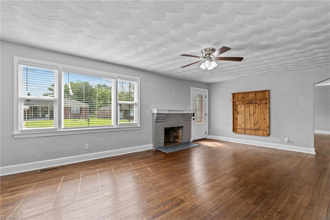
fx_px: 160
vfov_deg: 68.8
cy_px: 110
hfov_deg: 91.6
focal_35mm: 18
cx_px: 165
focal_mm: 17.5
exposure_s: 1/25
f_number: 8
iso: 400
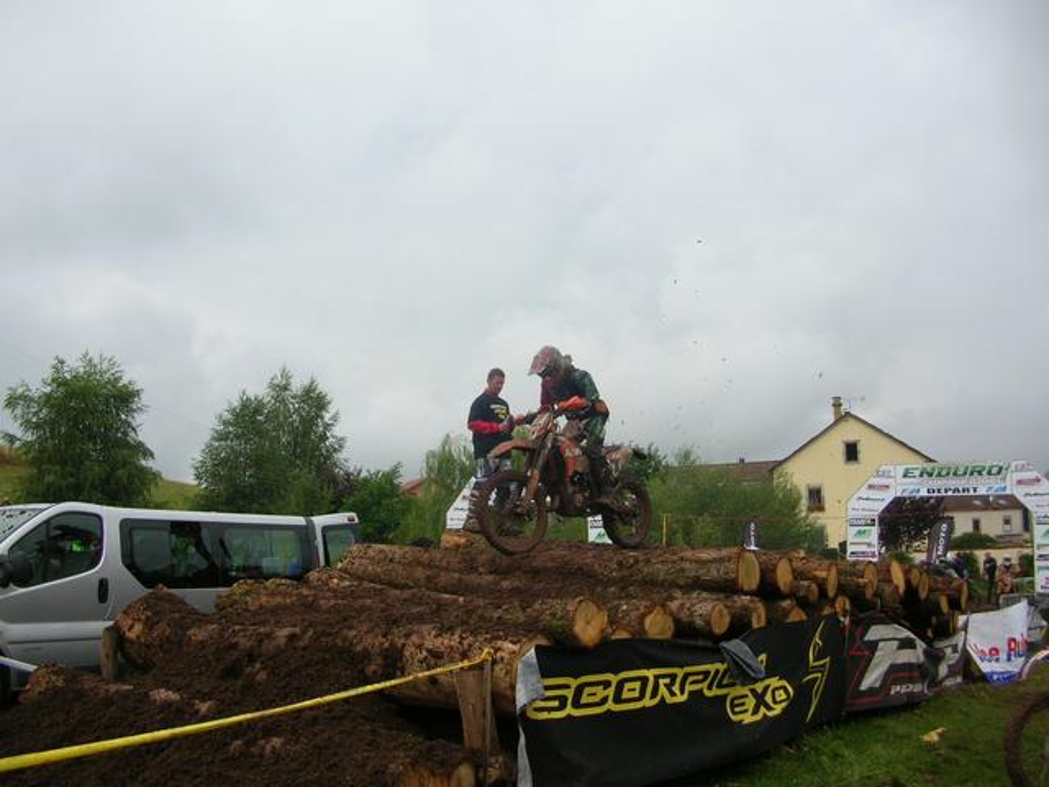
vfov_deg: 40.7
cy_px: 394
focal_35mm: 35
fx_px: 1061
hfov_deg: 52.6
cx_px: 524
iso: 50
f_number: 2.8
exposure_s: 1/440
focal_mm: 5.8
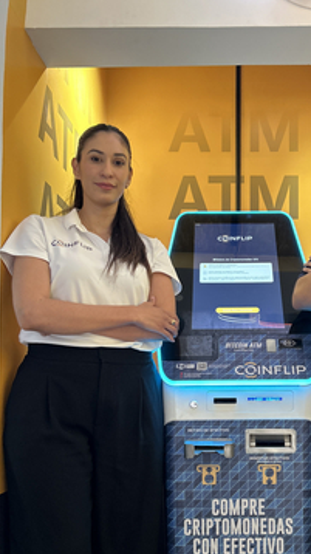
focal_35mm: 38
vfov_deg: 52.2
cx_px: 234
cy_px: 350
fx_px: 558
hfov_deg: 30.6
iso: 400
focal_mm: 5.7
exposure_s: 1/60
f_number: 1.5
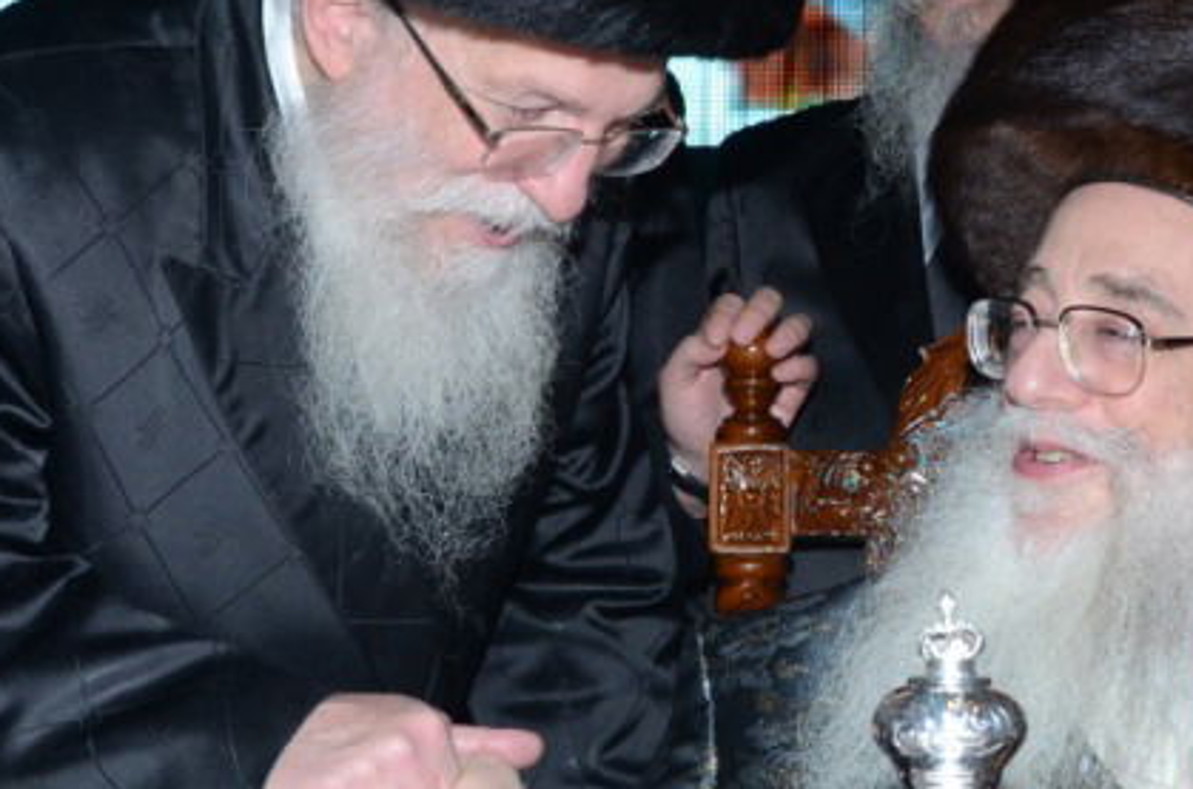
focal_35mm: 88
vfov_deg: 15.4
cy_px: 436
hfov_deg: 23.1
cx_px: 809
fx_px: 2909
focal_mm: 24
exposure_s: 1/200
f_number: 6.3
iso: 800
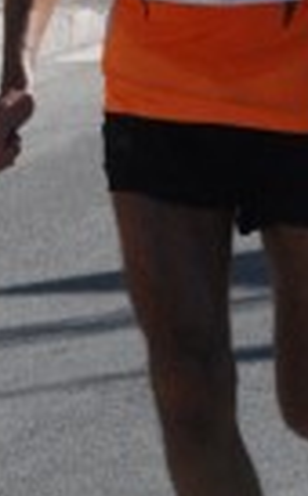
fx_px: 7264
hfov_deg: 2.4
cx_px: 154
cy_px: 58
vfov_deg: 3.9
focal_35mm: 538
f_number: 8
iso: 1000
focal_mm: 80
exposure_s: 1/2000
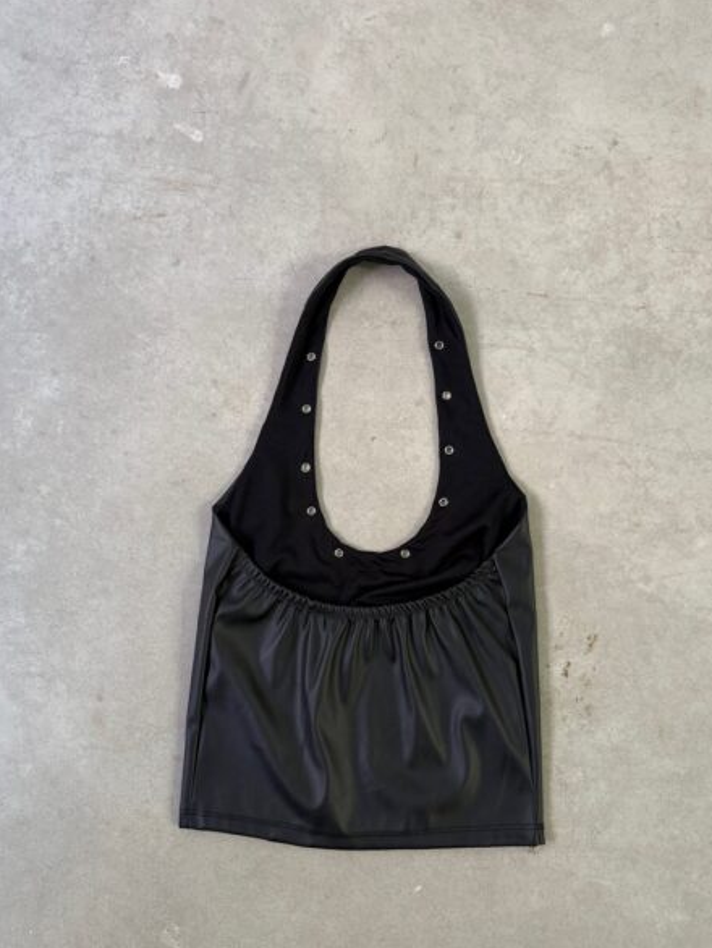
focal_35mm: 30
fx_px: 822
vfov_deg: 59.8
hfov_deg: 46.8
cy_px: 531
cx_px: 379
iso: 250
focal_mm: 6.76
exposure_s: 1/60
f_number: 1.78
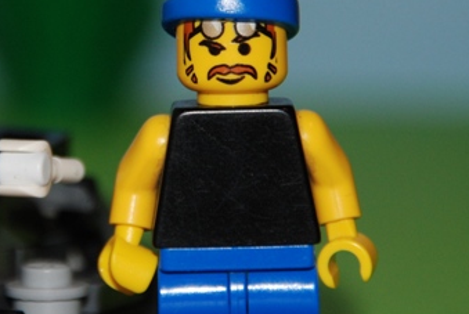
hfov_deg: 2.9
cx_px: 125
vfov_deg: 1.9
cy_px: 91
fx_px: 9249
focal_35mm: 709
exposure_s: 1/60
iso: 400
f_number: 6.3
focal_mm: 200
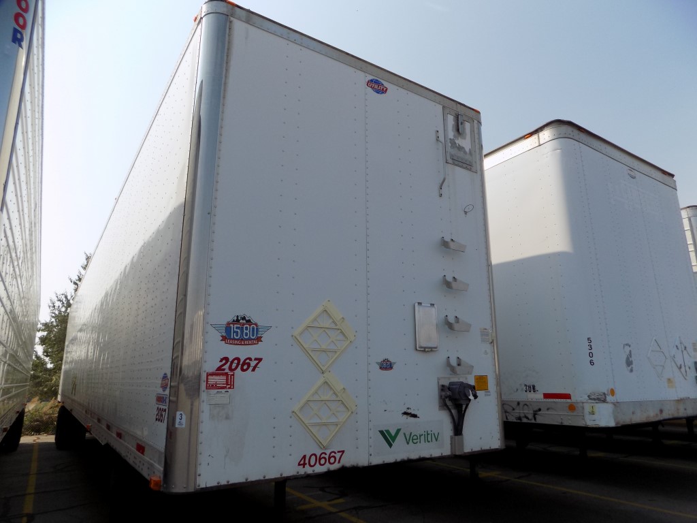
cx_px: 348
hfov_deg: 73.9
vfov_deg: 58.9
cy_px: 262
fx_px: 463
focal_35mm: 23
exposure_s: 1/1500
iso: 80
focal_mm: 4
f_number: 3.1
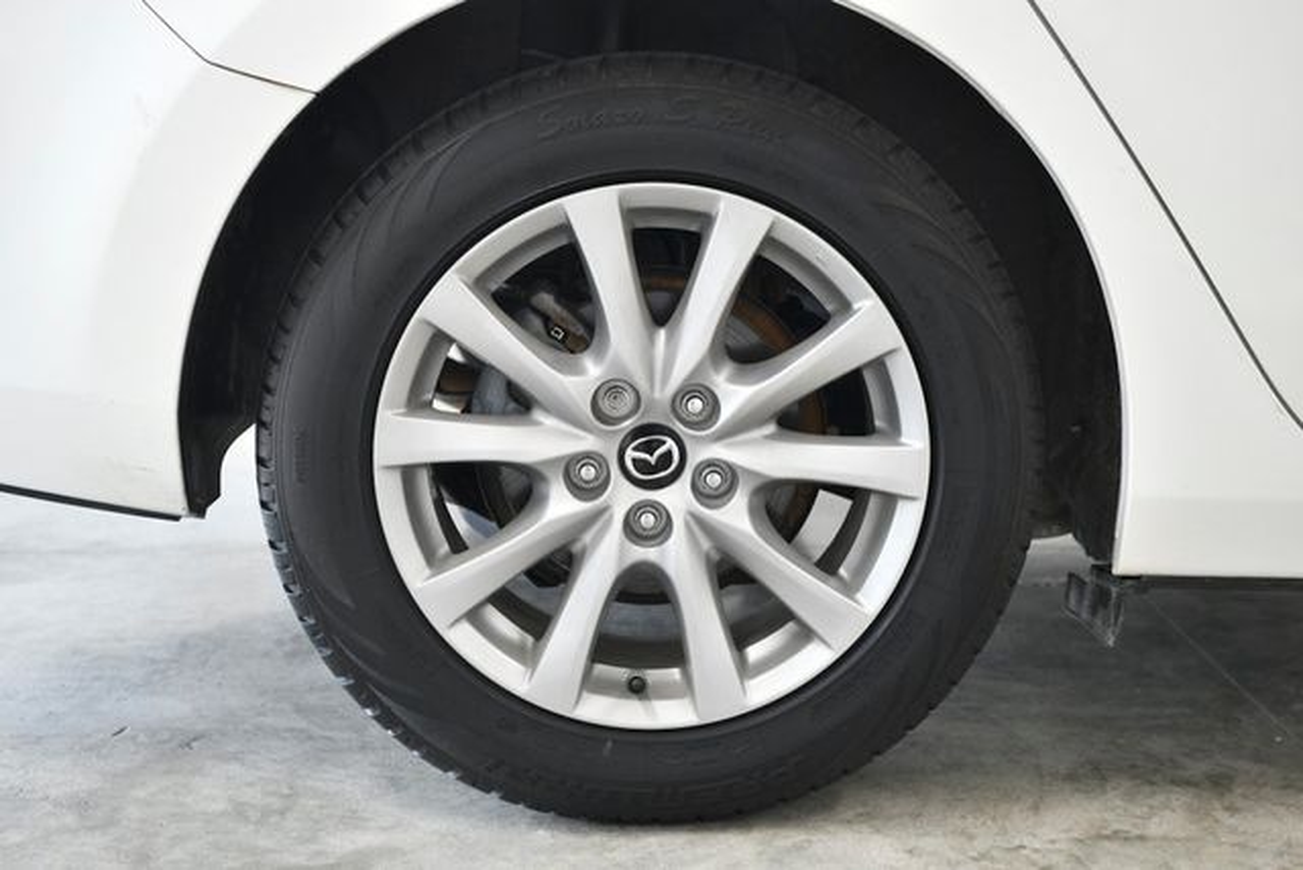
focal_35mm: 52
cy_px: 435
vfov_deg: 26.0
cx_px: 652
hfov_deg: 38.2
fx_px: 1882
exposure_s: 1/400
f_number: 4.5
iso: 1000
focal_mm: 52
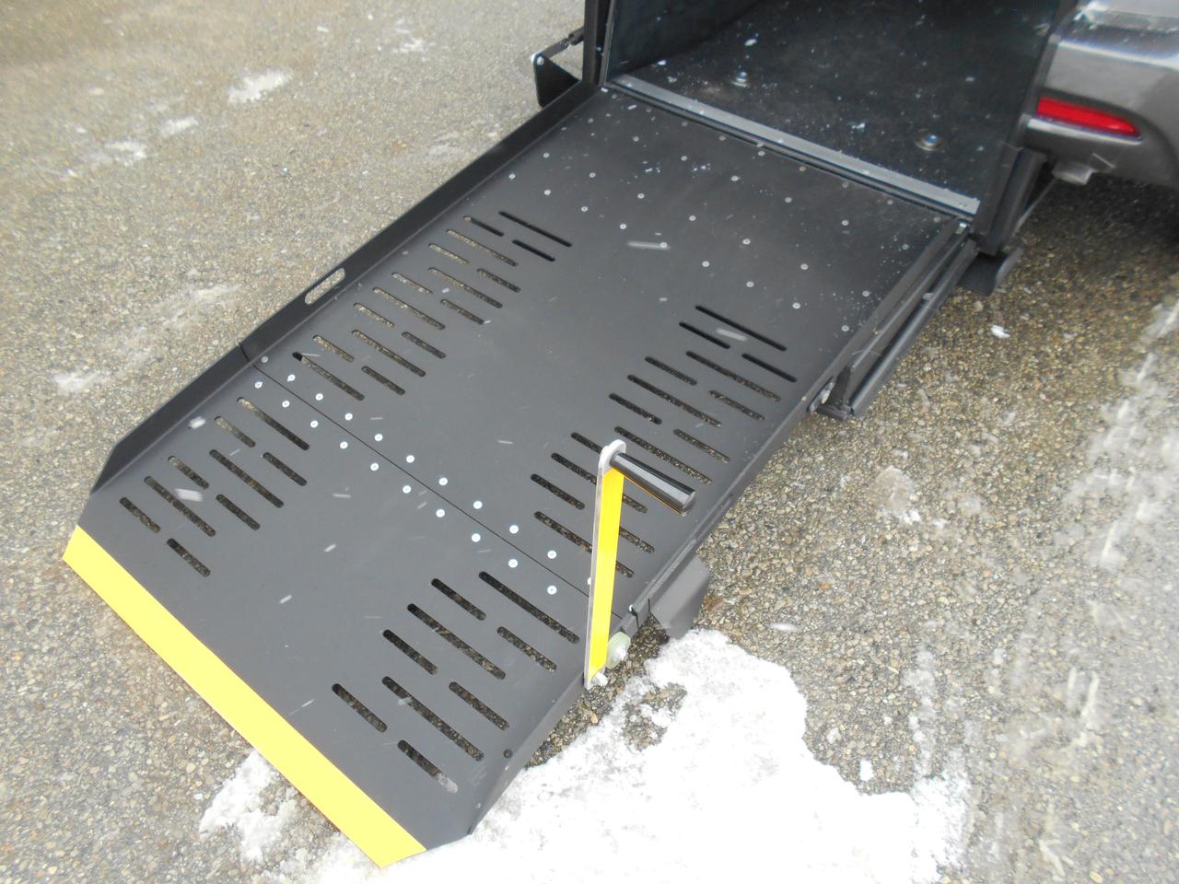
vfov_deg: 53.1
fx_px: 886
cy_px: 442
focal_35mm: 26
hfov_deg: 67.3
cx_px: 590
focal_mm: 4.6
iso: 200
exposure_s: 1/250
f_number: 3.2
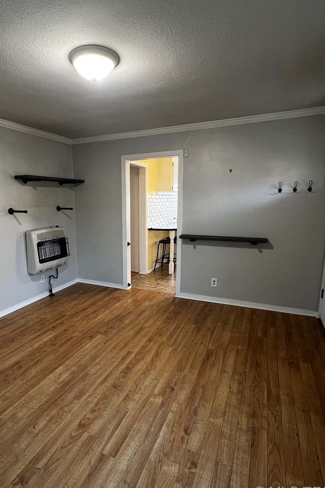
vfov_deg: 86.9
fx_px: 257
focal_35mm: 19
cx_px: 131
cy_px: 250
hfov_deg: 64.0
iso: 320
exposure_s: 1/60
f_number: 1.8
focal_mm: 1.57
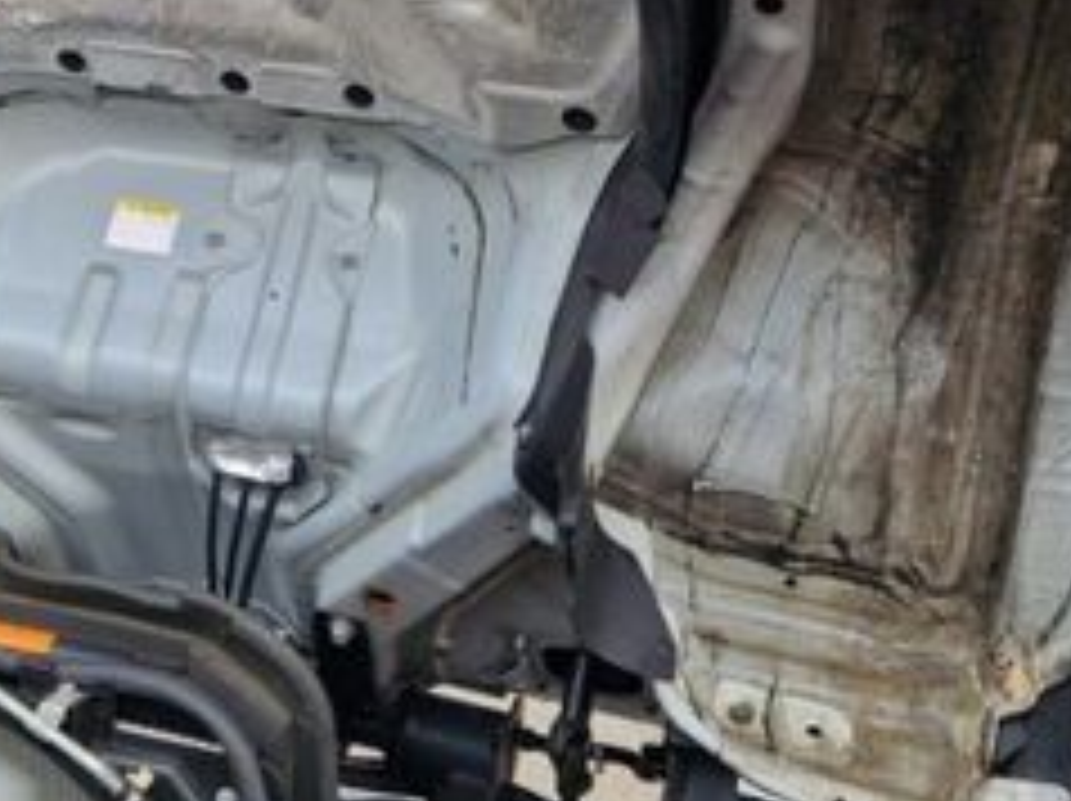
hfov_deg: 32.7
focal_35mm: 58
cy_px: 99
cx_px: 279
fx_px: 1793
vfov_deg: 24.5
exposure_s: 1/180
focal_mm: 5.4
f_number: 1.8
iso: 50
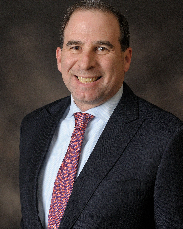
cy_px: 122
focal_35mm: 82
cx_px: 92
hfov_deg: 18.7
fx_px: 555
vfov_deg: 23.3
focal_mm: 48
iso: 400
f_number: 5.6
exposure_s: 1/200
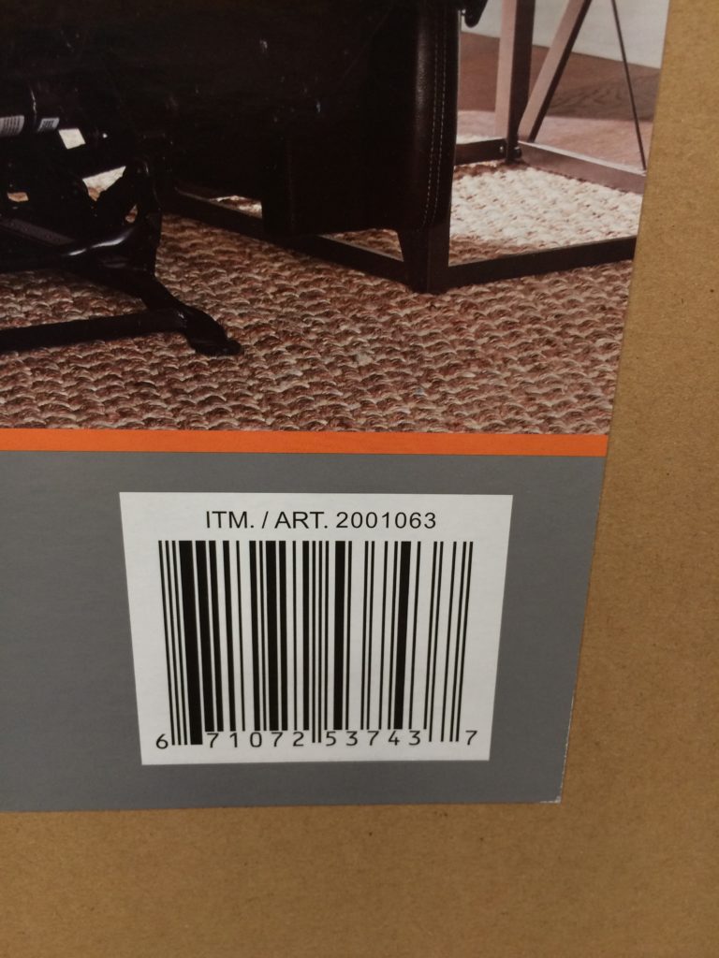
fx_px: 803
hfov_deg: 48.2
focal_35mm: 29
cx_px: 360
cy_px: 479
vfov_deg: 61.7
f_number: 2.2
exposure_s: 1/33
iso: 64
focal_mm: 4.15
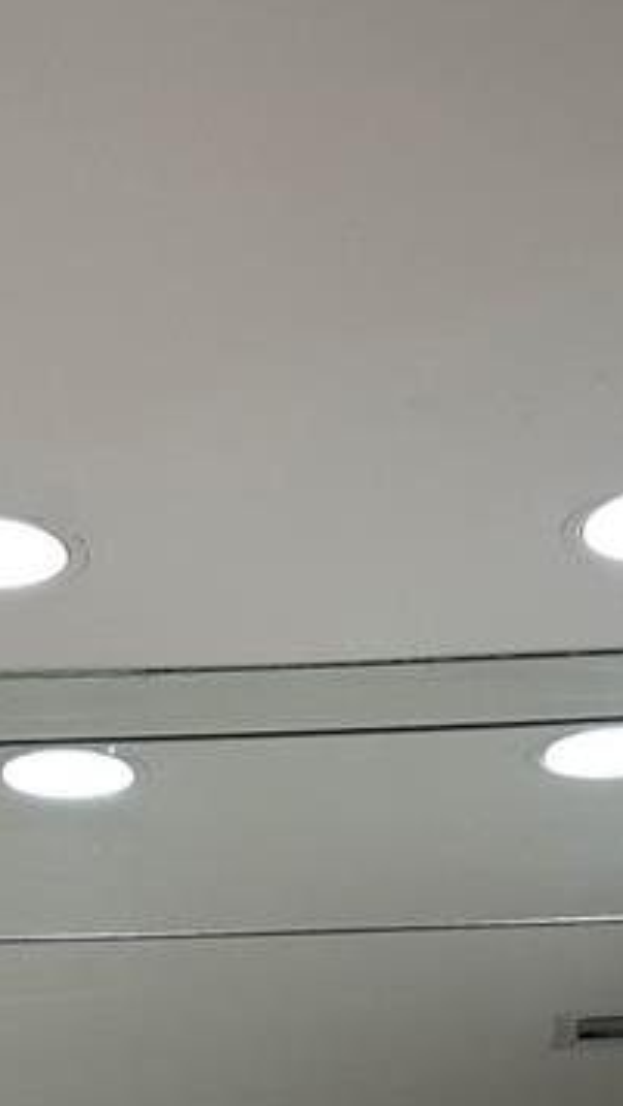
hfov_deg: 13.7
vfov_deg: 20.9
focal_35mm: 88
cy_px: 1605
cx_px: 248
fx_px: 2583
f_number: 1.78
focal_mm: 6.86
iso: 80
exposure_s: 1/244
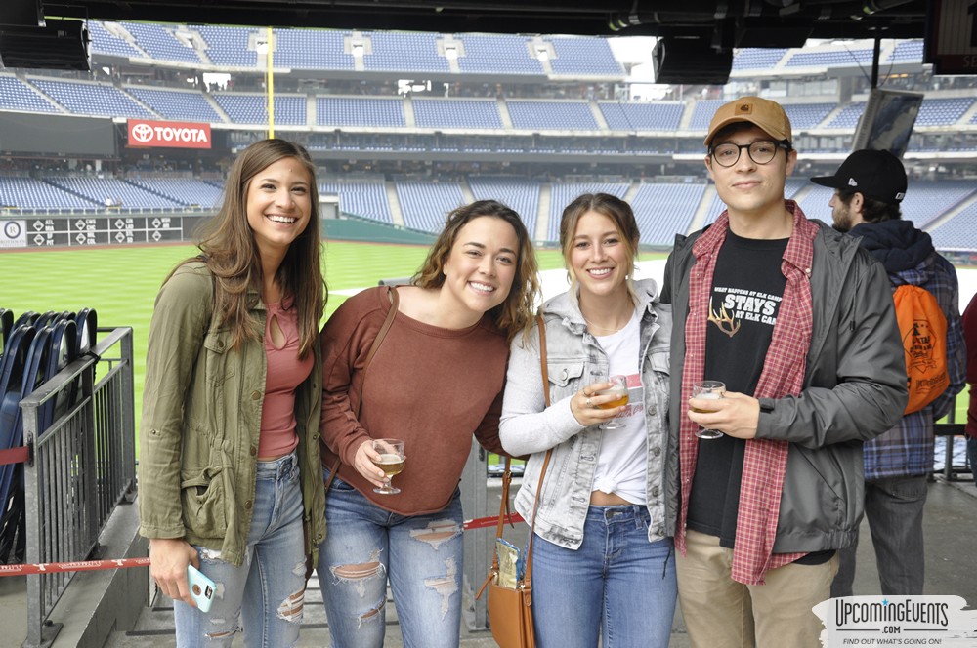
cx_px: 488
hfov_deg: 41.2
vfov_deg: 28.0
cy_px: 324
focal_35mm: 48
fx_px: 1301
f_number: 8
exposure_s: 1/60
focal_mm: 32
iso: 400
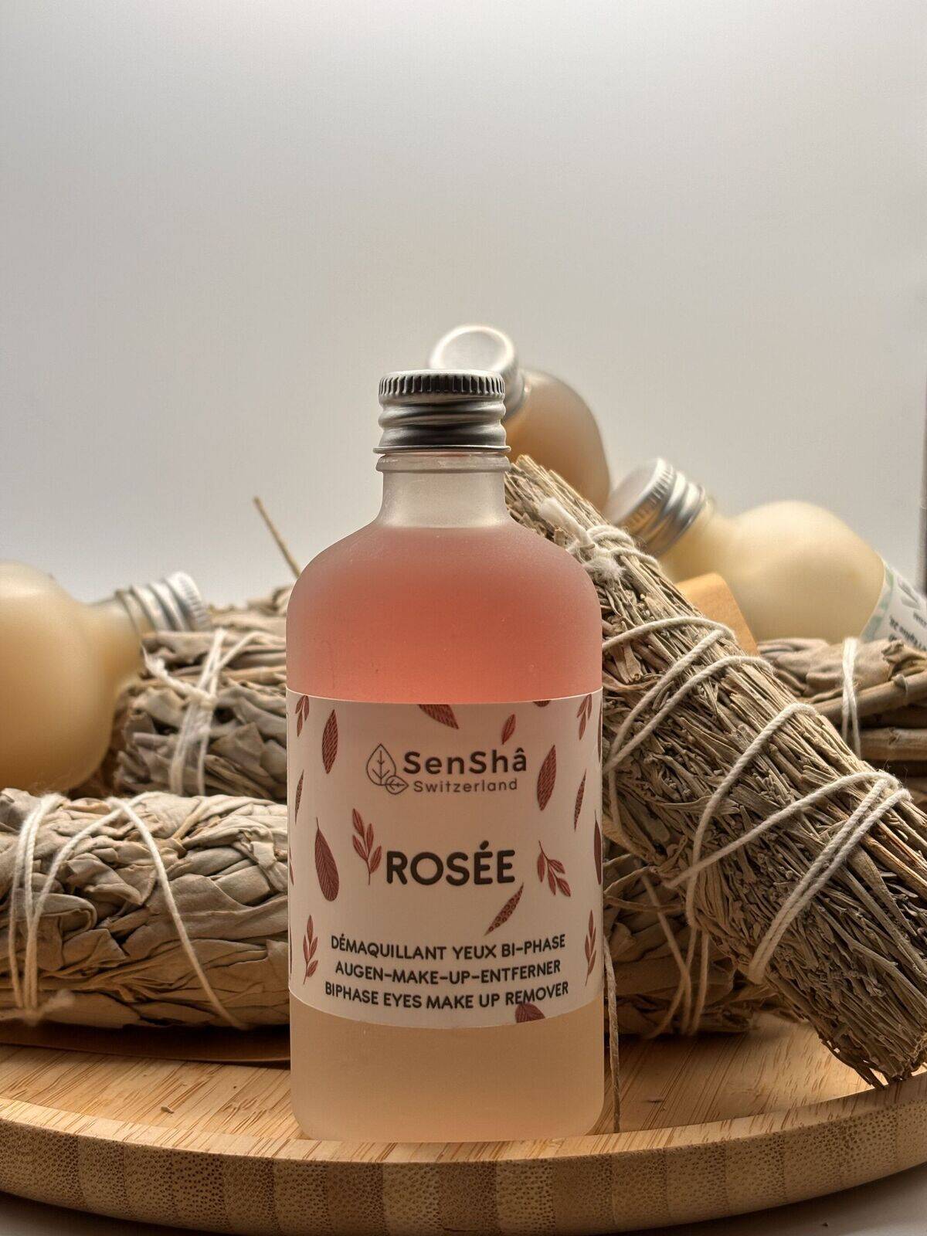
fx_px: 1857
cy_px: 618
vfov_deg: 36.8
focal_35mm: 52
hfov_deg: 28.0
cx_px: 464
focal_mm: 5.96
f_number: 1.6
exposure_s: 1/134
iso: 32
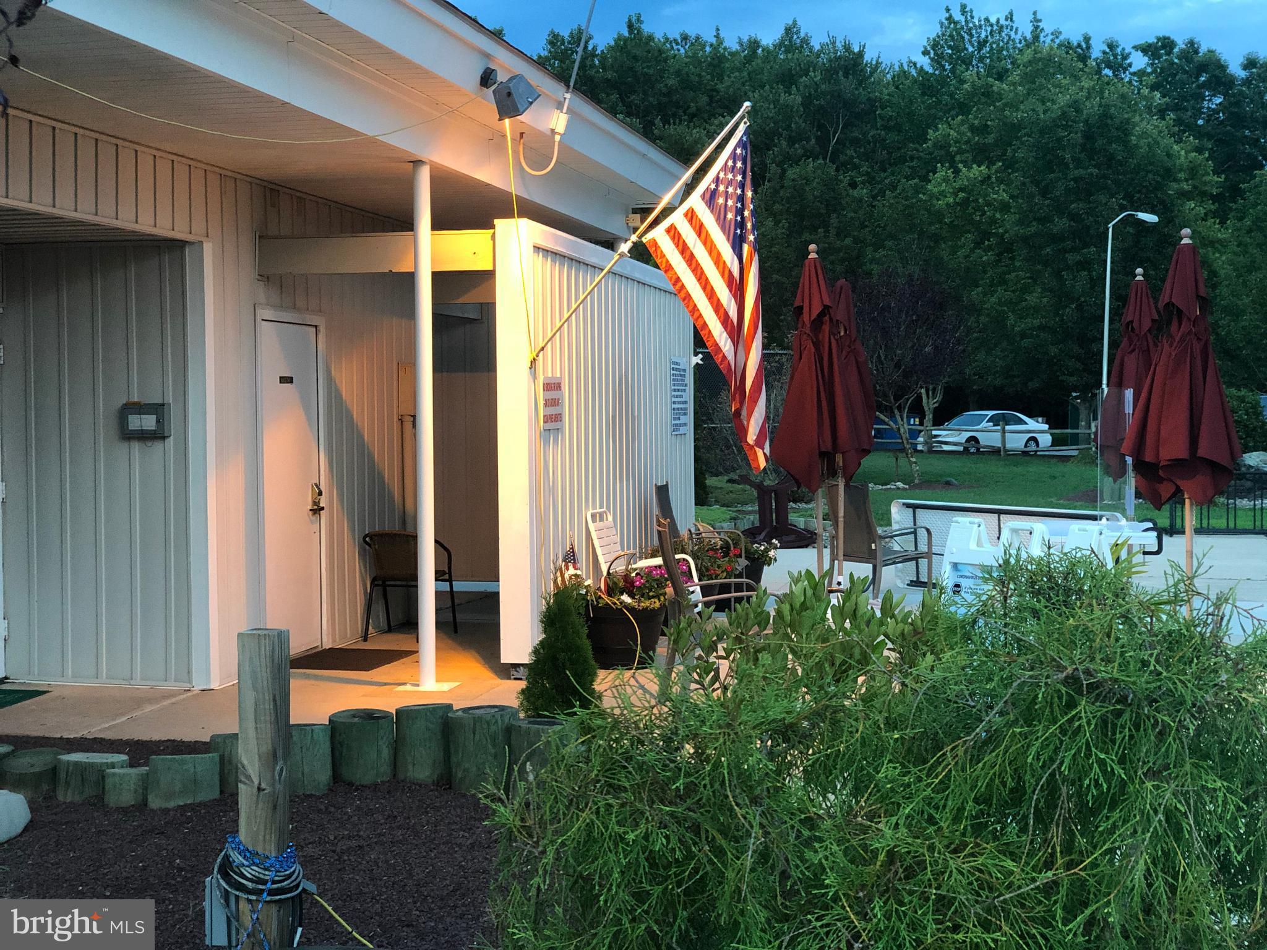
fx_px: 1903
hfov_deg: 36.8
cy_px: 475
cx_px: 634
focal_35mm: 52
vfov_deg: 28.0
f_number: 2.4
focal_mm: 6
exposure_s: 1/24
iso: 160
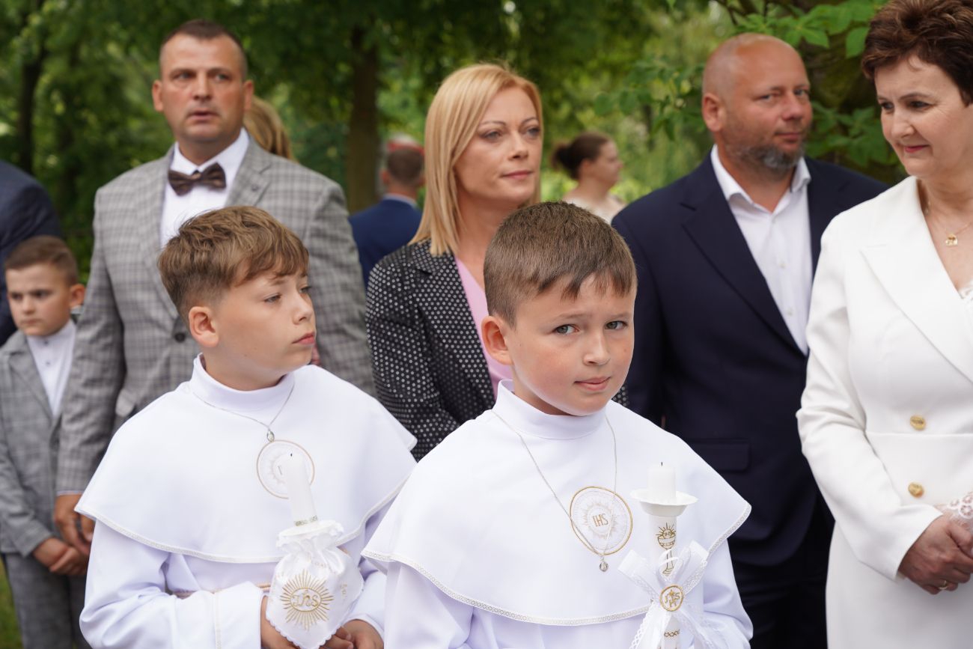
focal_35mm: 71
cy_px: 324
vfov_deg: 19.2
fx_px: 1919
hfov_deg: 28.5
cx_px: 486
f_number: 6.3
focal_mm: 71
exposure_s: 1/100
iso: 100
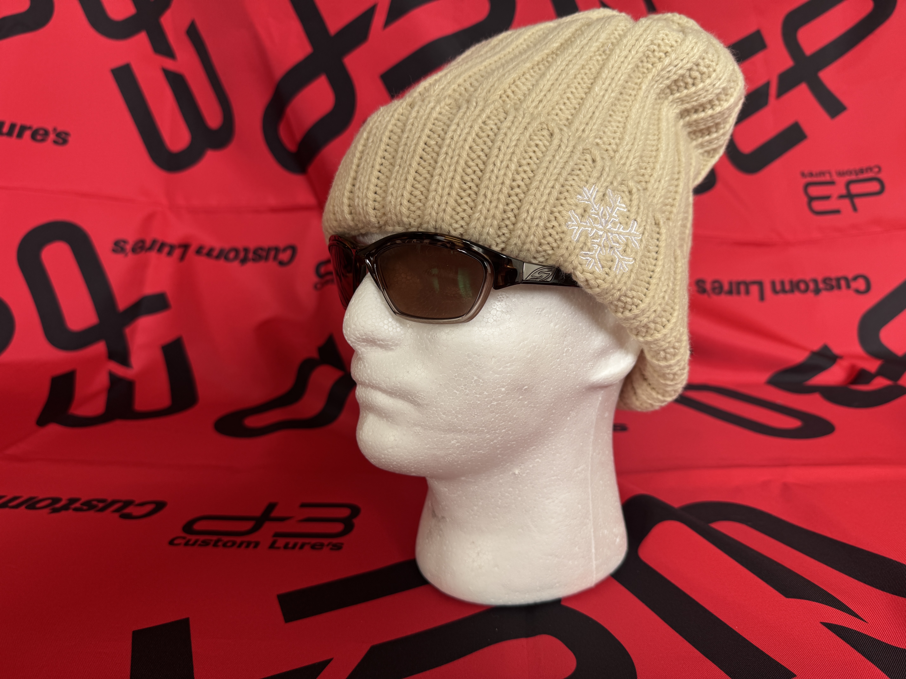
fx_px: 628
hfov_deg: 71.6
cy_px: 340
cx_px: 453
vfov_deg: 56.8
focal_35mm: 24
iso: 64
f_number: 1.78
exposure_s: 1/121
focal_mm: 6.76
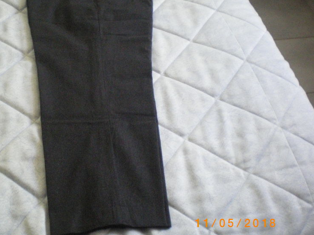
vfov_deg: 29.6
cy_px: 100
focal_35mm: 49
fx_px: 444
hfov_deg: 38.5
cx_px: 103
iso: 800
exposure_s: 1/30
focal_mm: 6.3
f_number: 3.1
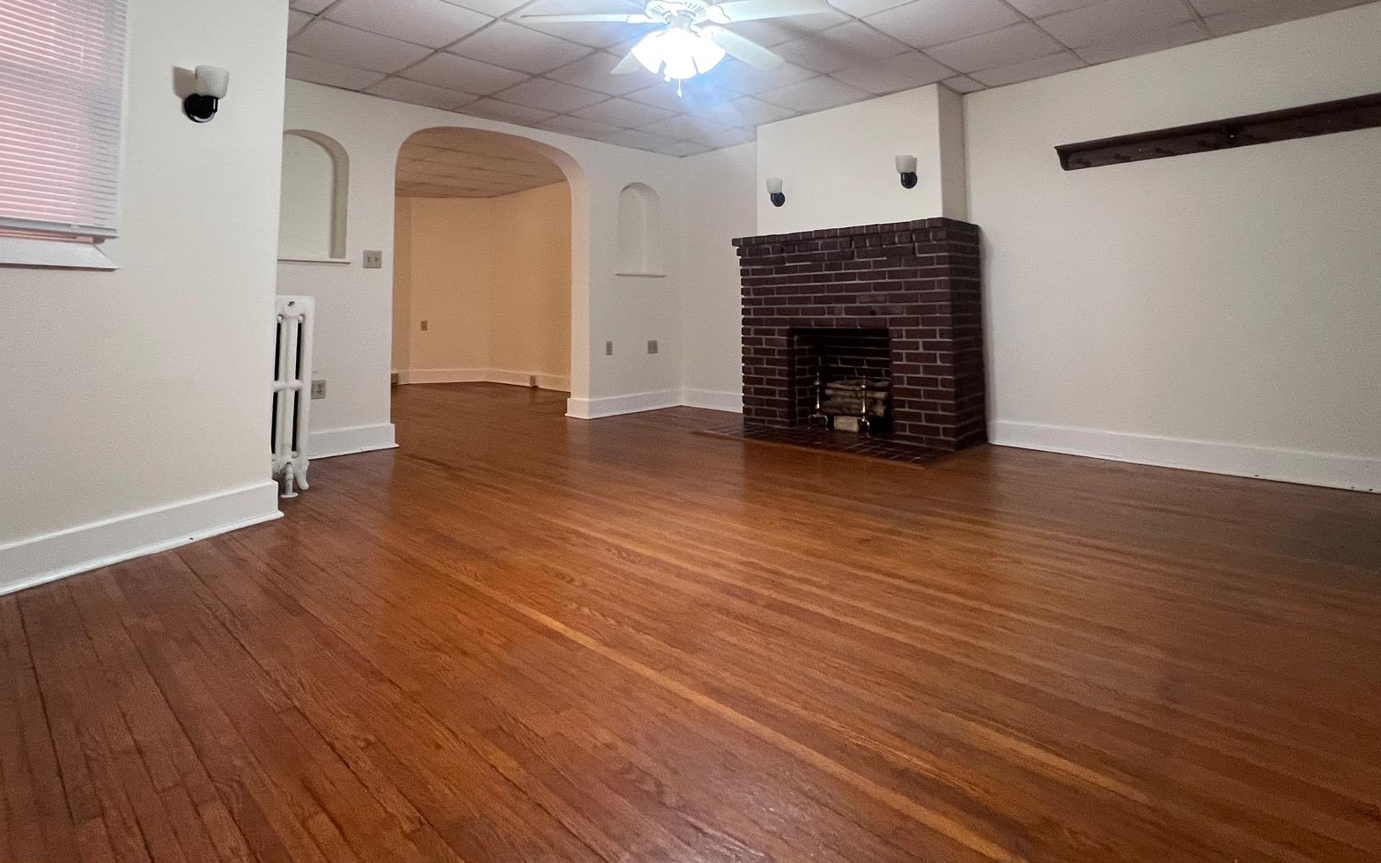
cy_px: 262
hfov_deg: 91.0
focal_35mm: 18
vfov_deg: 62.7
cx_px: 721
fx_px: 677
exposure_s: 1/60
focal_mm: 1.57
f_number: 1.8
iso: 320
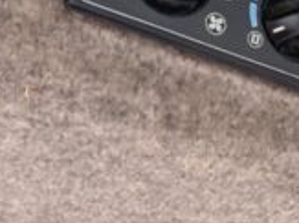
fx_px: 984
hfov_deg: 17.2
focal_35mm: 114
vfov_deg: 13.0
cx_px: 215
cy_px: 143
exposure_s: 1/60
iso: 200
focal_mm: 3
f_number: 1.8
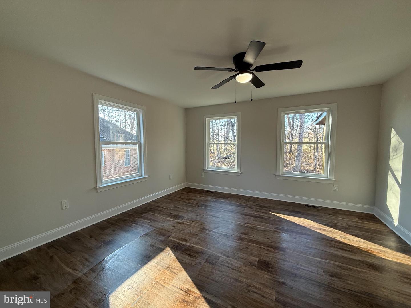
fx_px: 166
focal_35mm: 14
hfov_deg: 102.1
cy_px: 154
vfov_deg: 85.7
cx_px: 206
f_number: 2.2
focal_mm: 2.22
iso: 80
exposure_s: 1/99
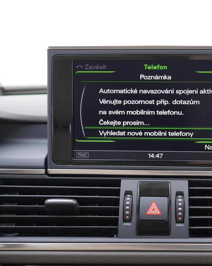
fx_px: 400
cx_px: 147
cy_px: 133
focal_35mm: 51
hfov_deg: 29.4
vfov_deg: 36.7
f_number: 2.8
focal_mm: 24
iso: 160
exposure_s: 1/40
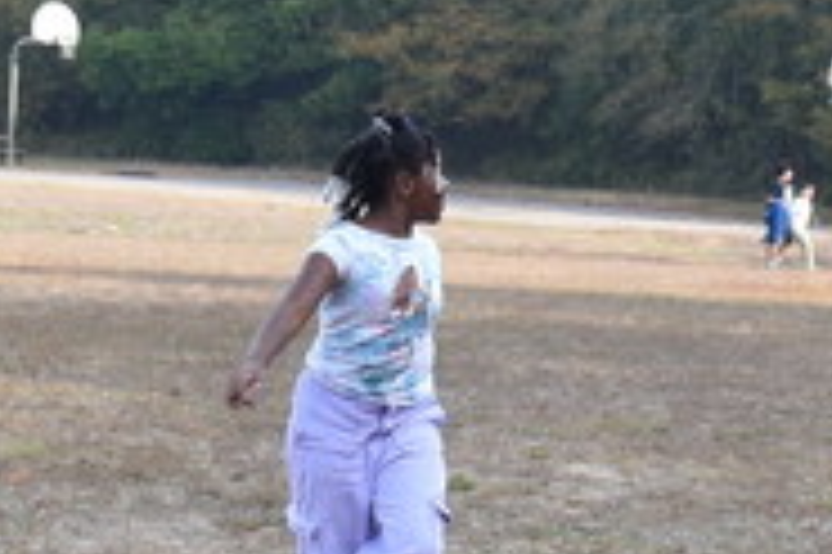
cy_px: 513
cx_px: 765
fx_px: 4503
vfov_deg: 7.0
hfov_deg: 10.5
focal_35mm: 195
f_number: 7.1
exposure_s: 1/80
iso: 100
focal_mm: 30
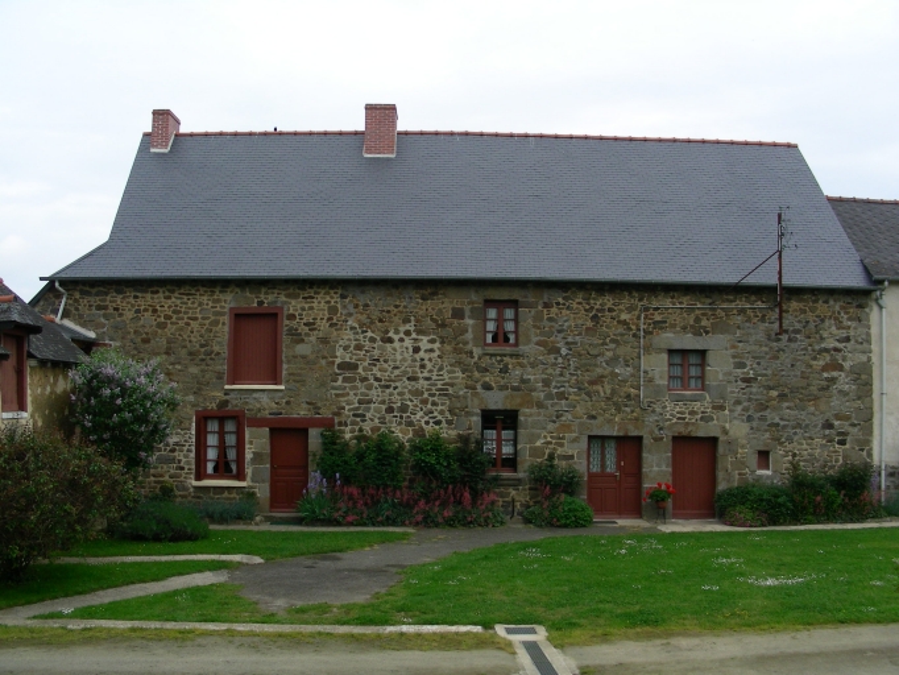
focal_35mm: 38
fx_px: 987
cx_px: 450
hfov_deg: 49.0
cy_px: 338
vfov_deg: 37.7
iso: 50
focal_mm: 6.3
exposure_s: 1/472
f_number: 4
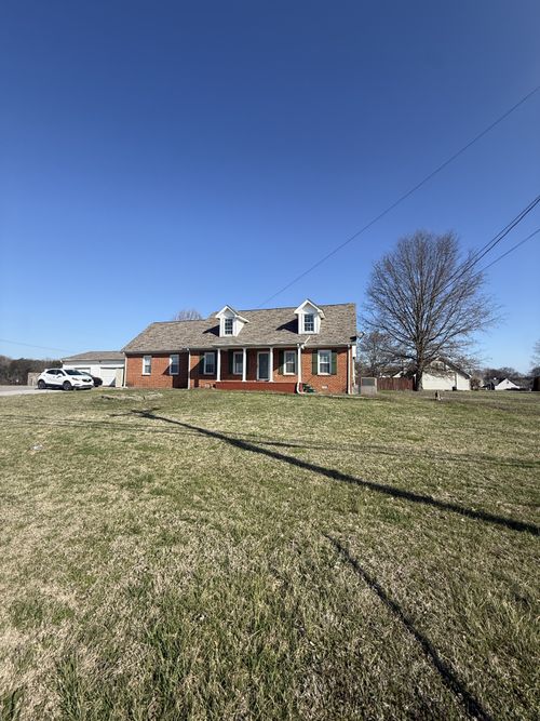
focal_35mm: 14
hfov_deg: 85.7
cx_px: 270
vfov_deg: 102.1
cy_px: 360
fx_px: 291
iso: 50
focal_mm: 2.22
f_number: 2.2
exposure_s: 1/1795
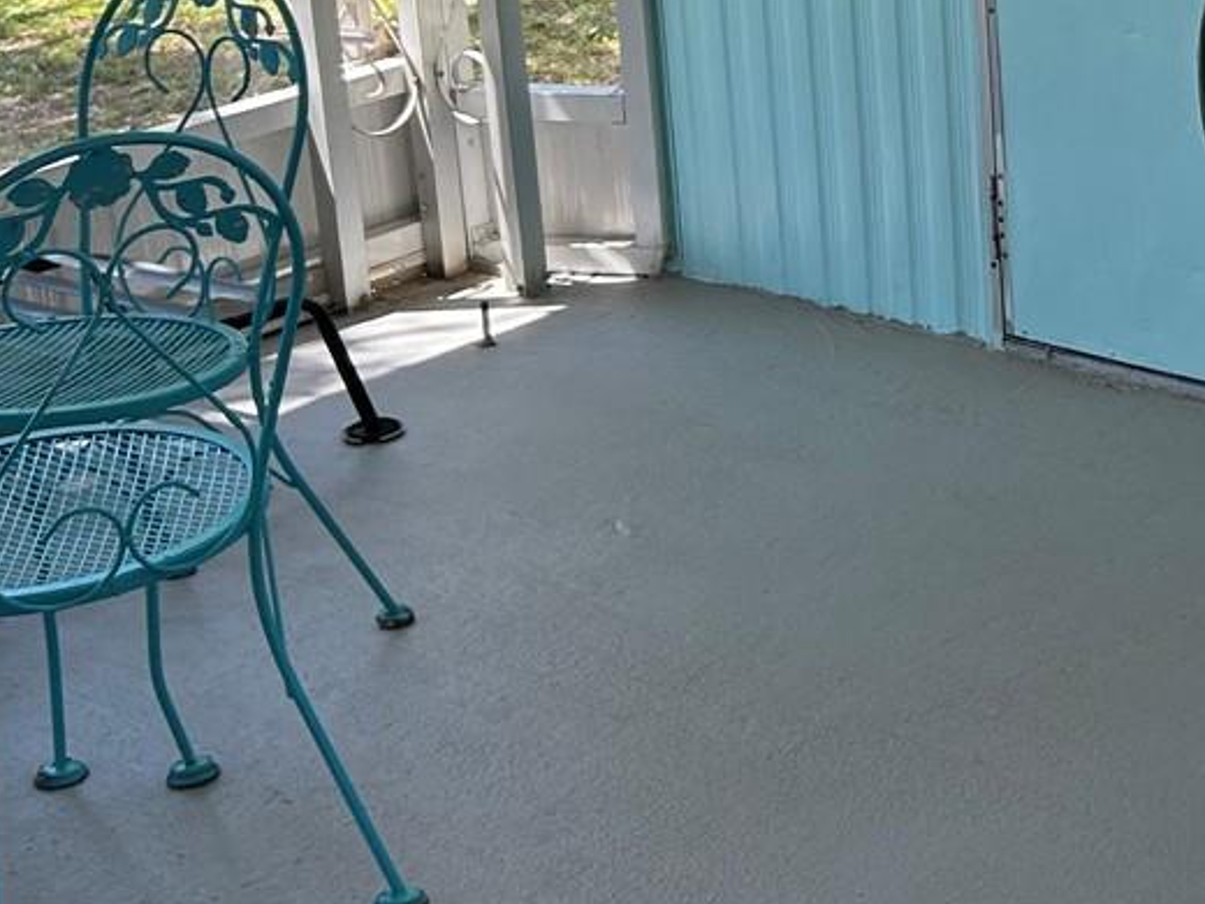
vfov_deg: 17.9
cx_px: 1390
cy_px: -19
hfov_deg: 22.7
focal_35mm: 80
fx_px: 2785
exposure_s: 1/227
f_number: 1.5
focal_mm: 5.7
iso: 40
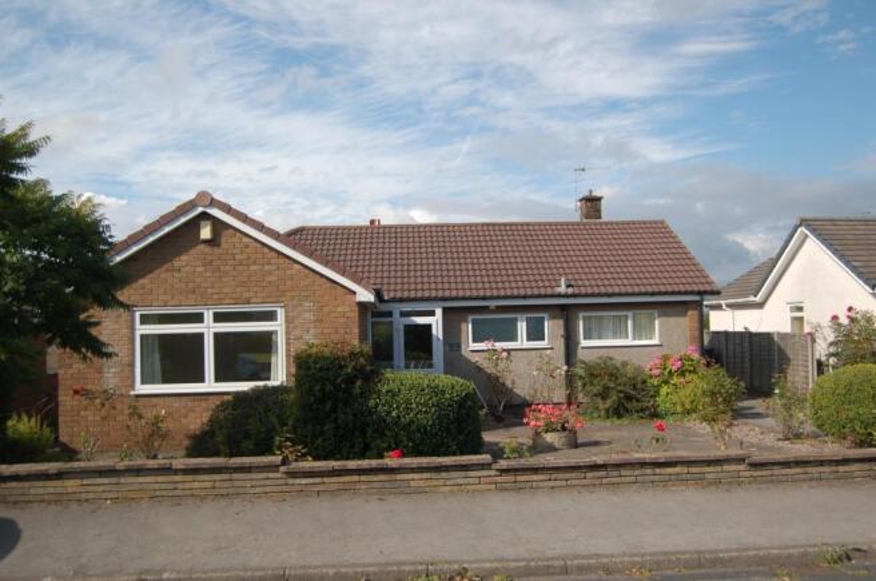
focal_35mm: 33
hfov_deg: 57.3
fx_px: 802
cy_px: 290
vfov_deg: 39.8
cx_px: 438
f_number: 3.8
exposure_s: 1/1600
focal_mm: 22
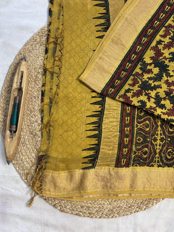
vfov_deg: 67.3
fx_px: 174
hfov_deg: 53.1
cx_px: 87
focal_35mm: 26
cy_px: 116
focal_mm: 5.7
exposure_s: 1/100
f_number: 1.5
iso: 80
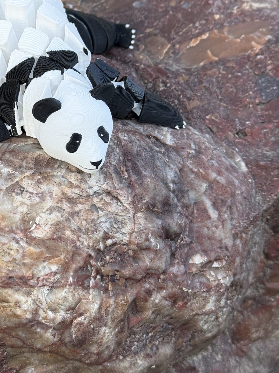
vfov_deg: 22.9
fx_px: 914
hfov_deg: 17.1
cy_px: 112
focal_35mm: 85
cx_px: 34
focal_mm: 6.76
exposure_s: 1/574
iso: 64
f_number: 1.78
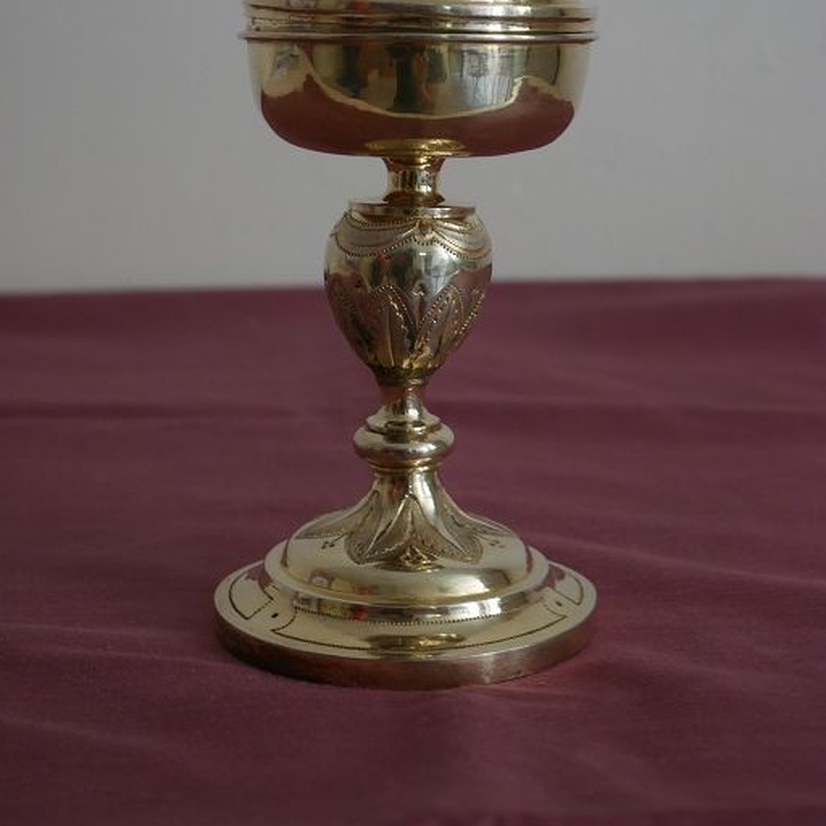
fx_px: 1863
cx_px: 411
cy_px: 273
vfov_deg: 24.9
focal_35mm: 69
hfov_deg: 25.0
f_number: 5.6
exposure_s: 1/25
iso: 800
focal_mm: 29
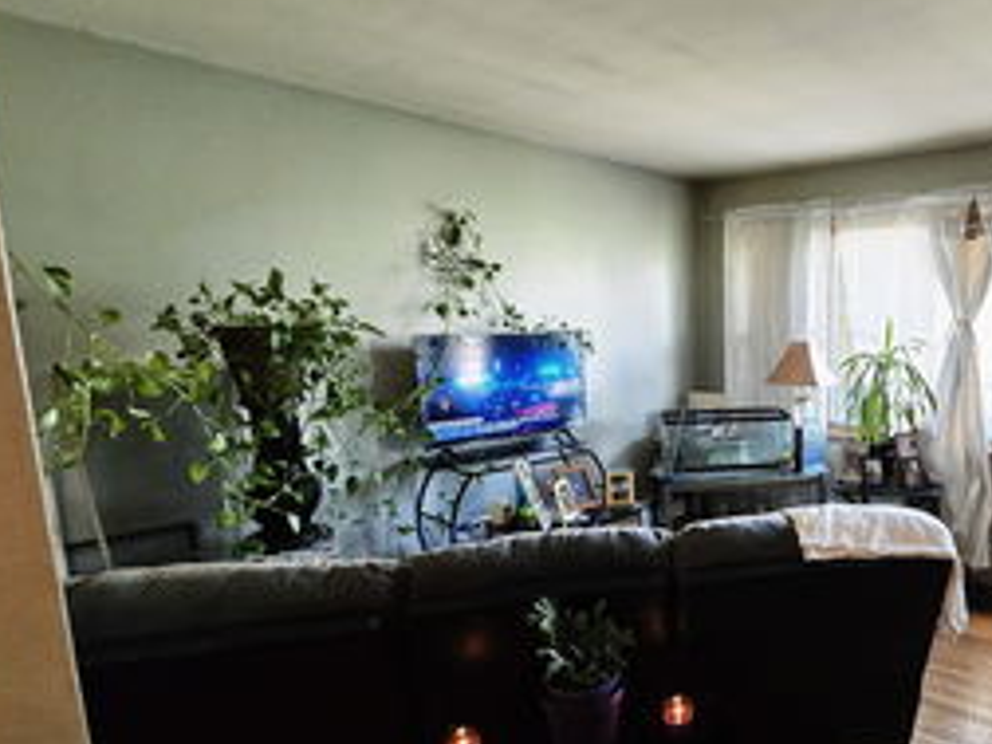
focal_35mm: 22
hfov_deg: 69.2
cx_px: 789
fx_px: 630
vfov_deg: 60.6
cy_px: 441
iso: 400
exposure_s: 1/60.2
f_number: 2.2
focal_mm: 2.2
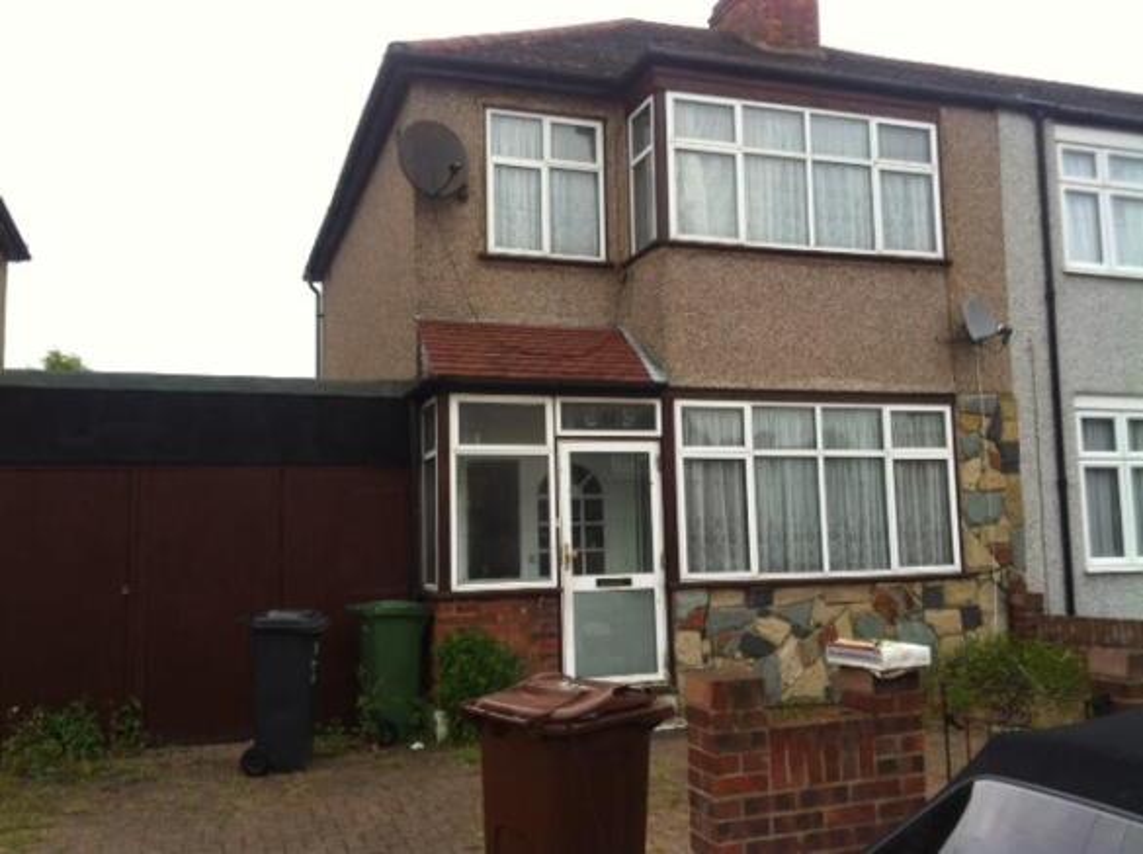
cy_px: 427
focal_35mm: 35
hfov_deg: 52.7
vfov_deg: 40.6
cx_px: 572
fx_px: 1154
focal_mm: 3.85
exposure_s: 1/377
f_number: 2.8
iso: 80
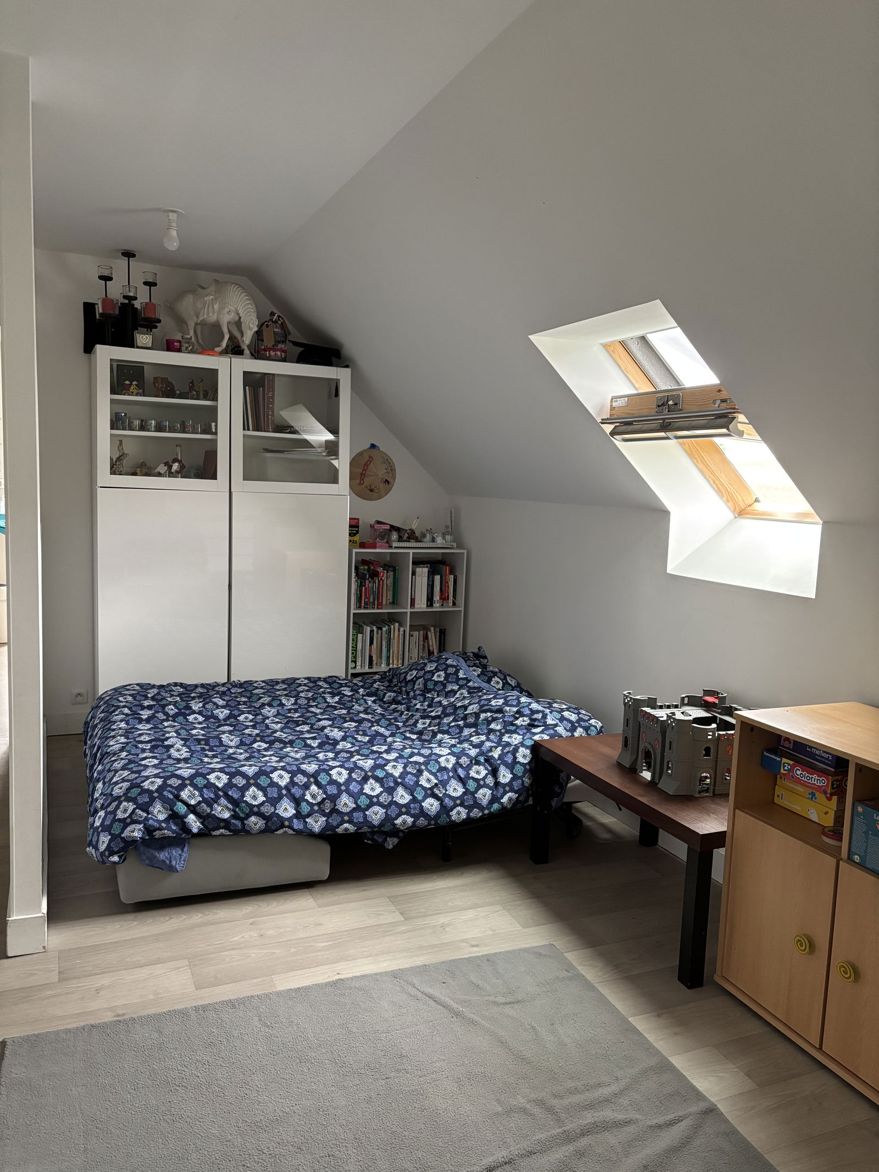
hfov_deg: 53.1
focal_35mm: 26
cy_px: 586
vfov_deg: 67.3
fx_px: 880
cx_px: 440
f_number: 1.6
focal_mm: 5.96
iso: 500
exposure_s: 1/60
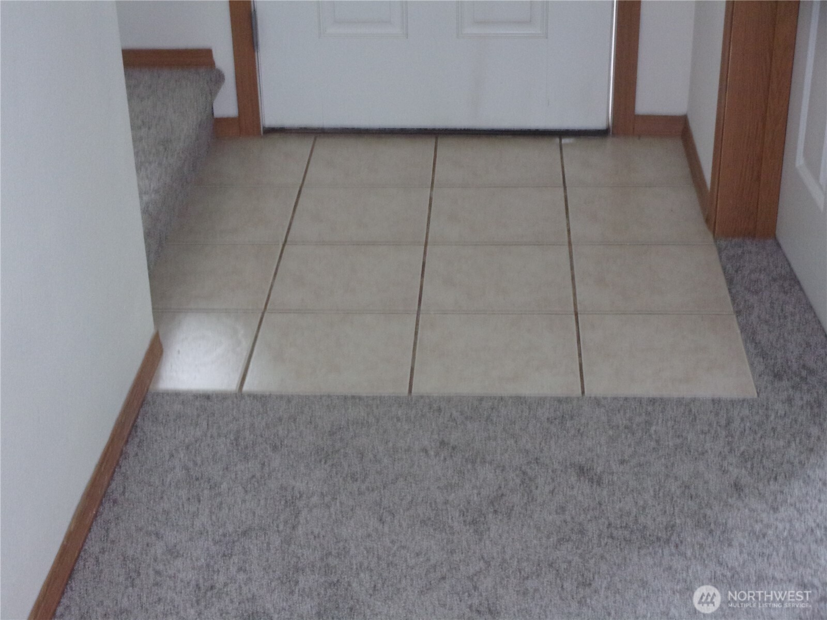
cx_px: 414
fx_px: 1529
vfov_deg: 22.9
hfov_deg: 30.3
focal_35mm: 64
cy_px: 310
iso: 400
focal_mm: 11.5
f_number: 5.2
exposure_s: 1/34
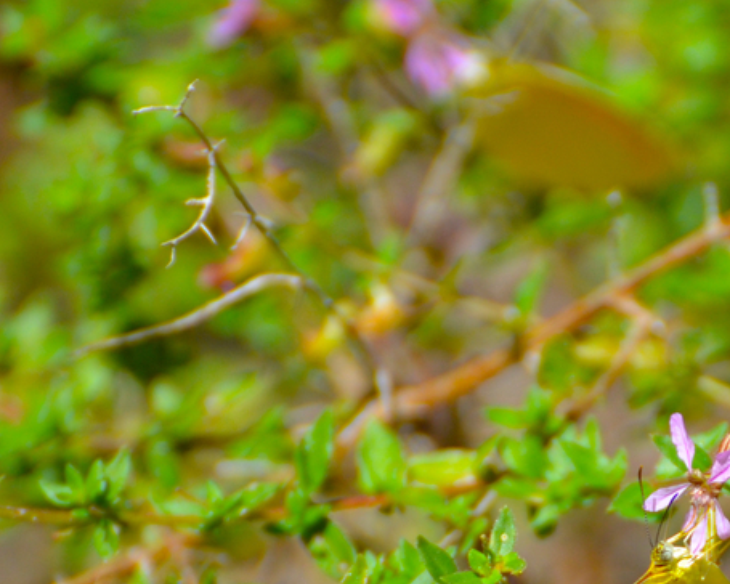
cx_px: 709
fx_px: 21281
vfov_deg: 1.6
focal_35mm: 985
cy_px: 513
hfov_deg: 2.0
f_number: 6.3
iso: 400
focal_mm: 280
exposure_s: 1/1600
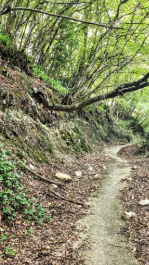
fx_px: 239
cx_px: 117
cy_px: 132
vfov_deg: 58.0
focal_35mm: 34
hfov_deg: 33.7
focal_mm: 6.4
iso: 200
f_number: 1.8
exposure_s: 1/120
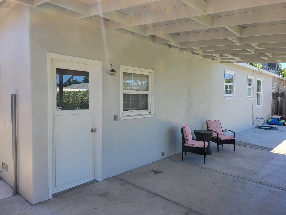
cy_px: 108
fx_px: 215
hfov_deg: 67.3
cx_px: 143
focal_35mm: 26
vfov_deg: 53.1
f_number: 1.8
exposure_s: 1/575
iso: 40
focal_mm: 5.4
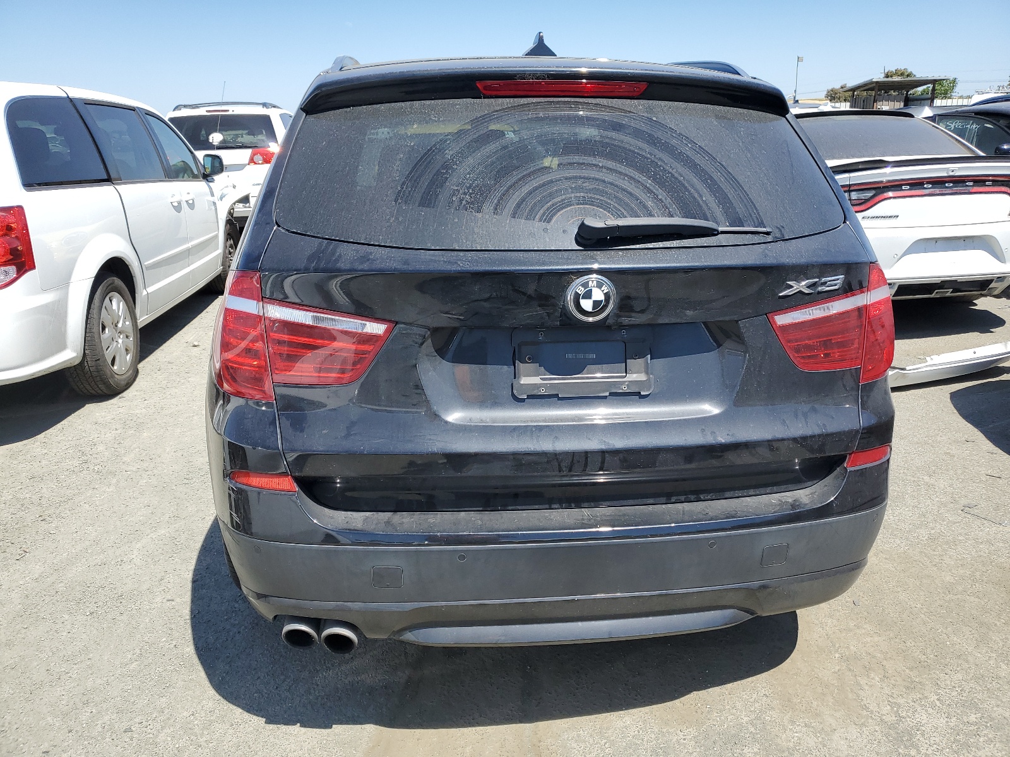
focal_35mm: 26
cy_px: 378
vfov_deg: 53.1
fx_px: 759
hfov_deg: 67.3
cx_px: 505
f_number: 1.5
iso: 50
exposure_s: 1/2500
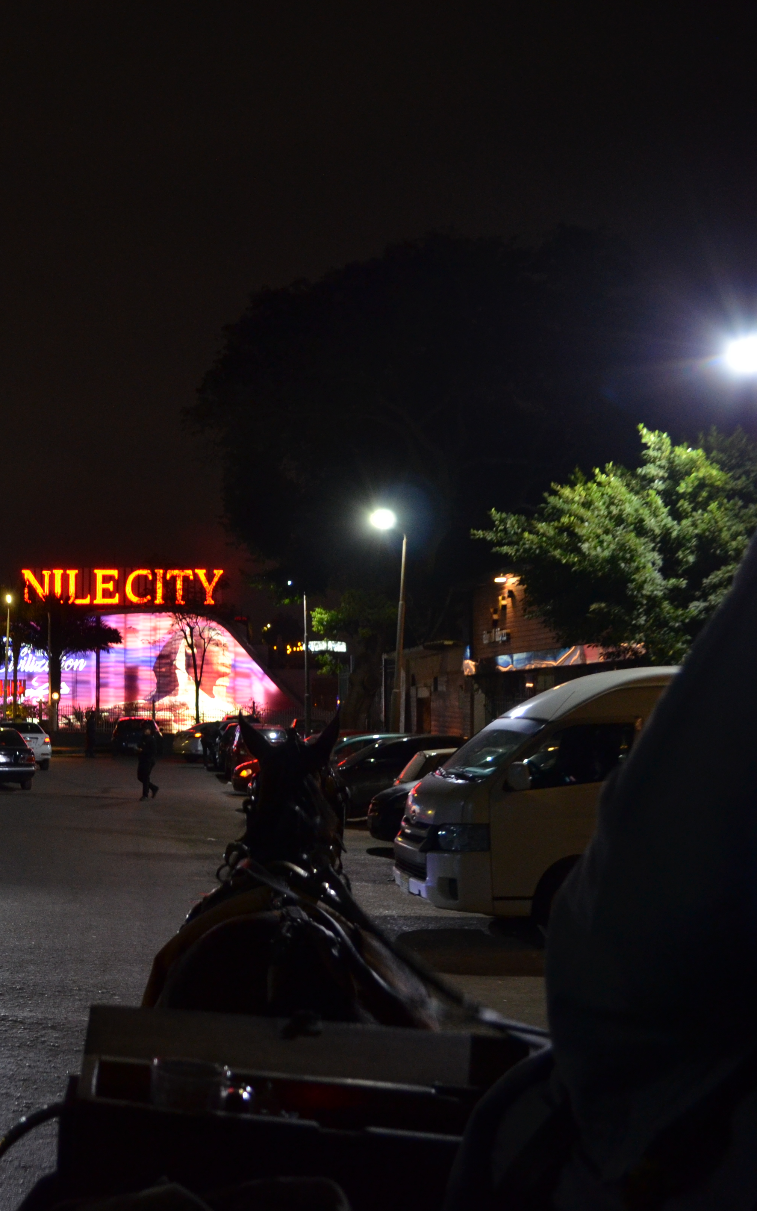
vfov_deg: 47.2
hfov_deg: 27.1
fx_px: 1386
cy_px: 601
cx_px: -143
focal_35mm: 42
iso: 800
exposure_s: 1/50
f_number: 3.5
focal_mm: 18
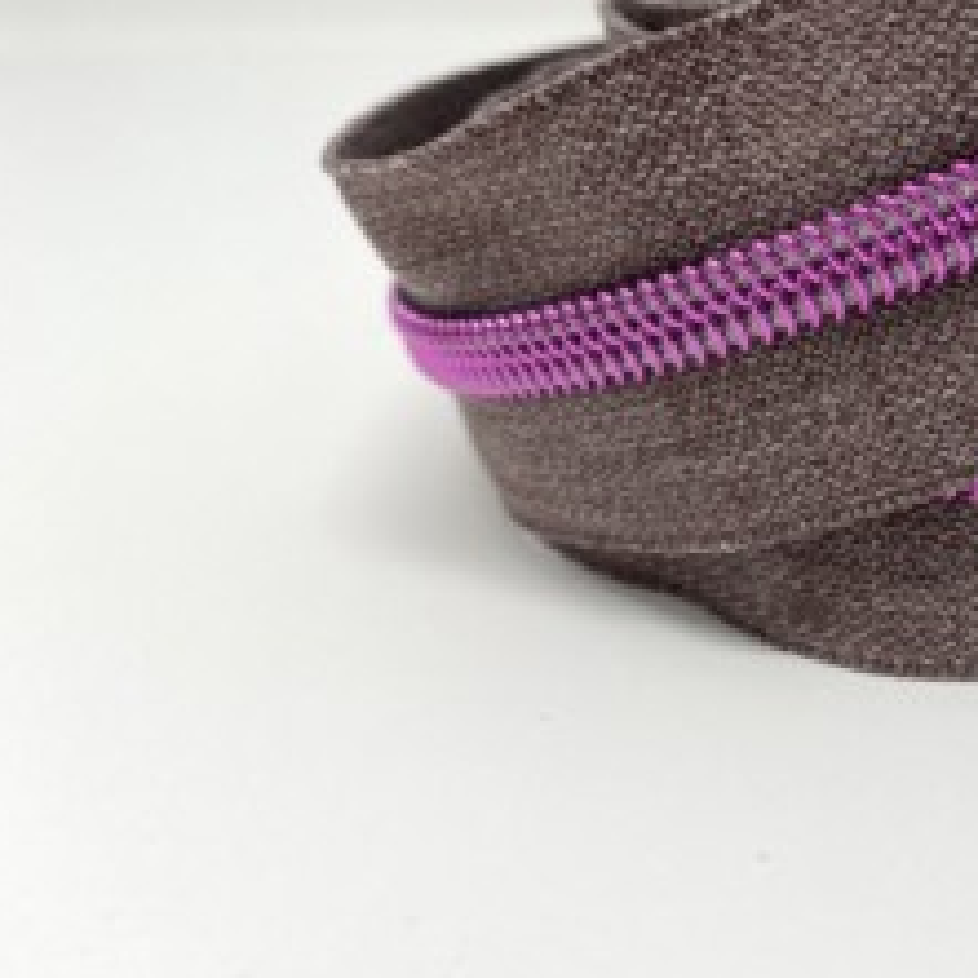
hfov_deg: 29.5
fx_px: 1662
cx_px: 1080
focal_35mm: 52
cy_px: 330
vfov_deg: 32.5
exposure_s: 1/209
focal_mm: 4.25
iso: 32
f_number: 1.8
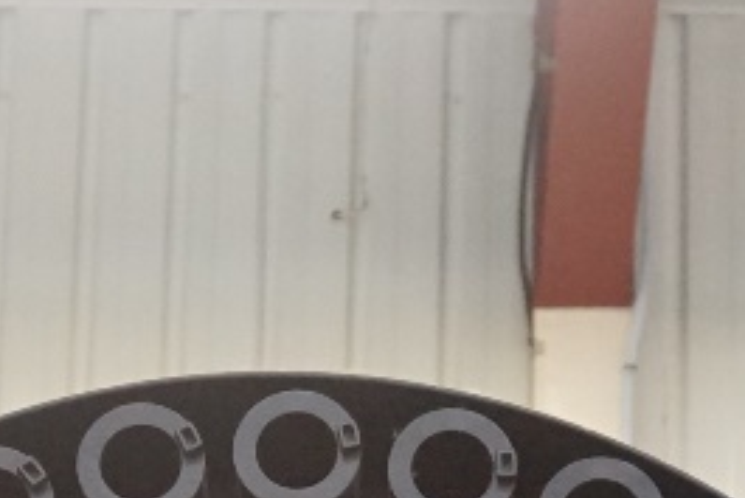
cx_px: 301
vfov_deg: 8.2
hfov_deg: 12.7
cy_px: 930
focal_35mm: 162
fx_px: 3354
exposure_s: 1/60
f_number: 4.5
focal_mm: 28
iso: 3200
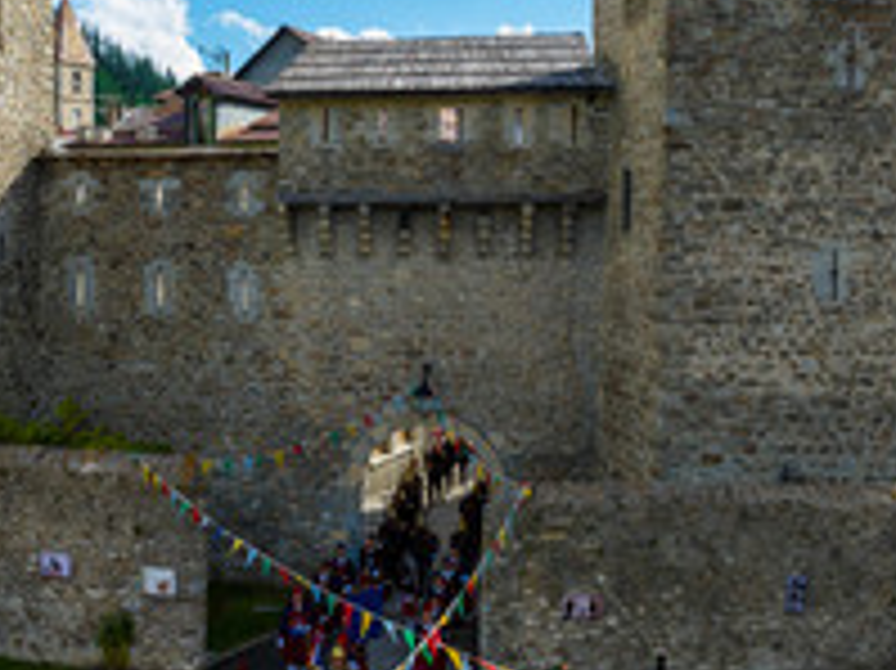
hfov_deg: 41.7
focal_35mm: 45
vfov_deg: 32.1
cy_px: 270
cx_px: 329
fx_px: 1164
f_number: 9
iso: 200
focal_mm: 12.3
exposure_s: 1/160
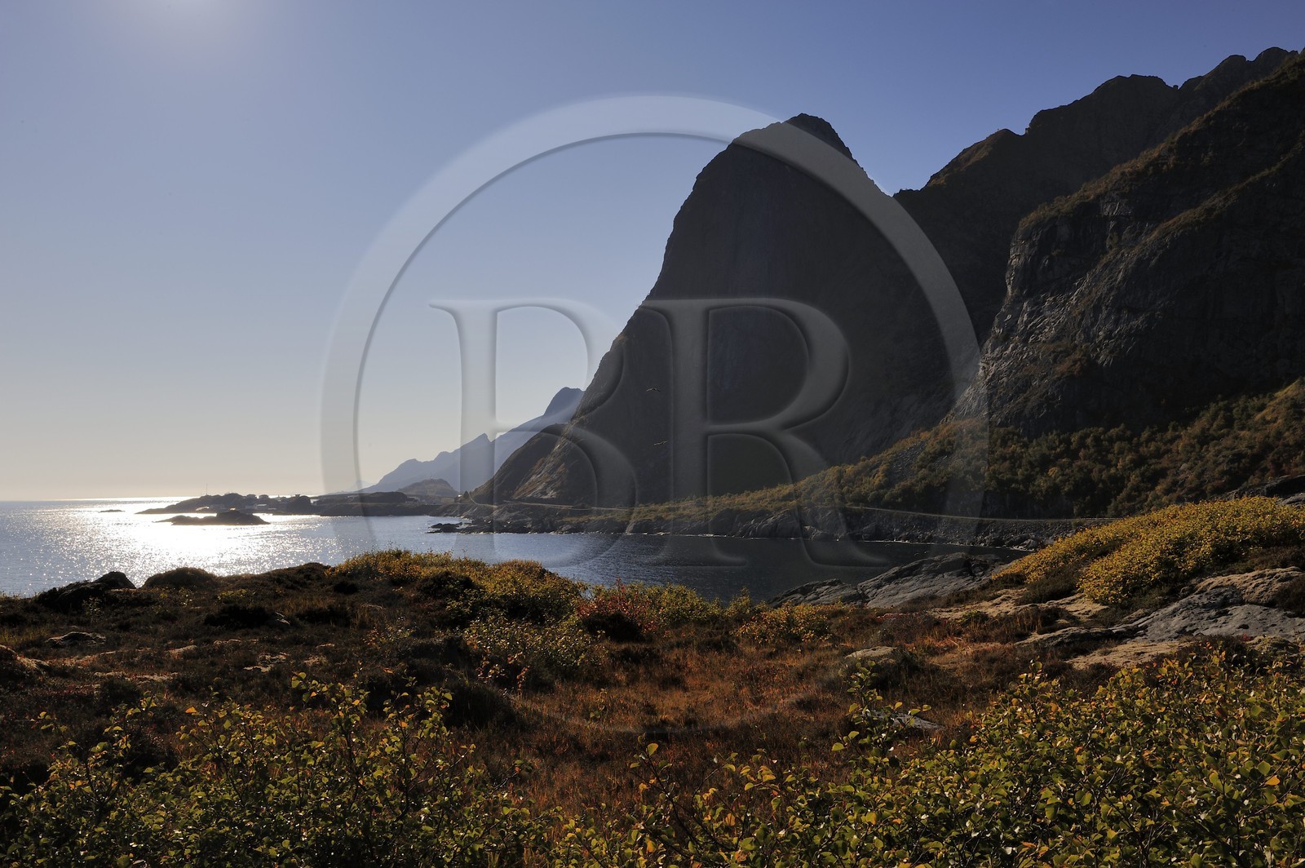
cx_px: 652
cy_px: 434
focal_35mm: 32
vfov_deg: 41.0
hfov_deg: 58.8
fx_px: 1159
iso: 200
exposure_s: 1/160
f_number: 22
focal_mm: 32
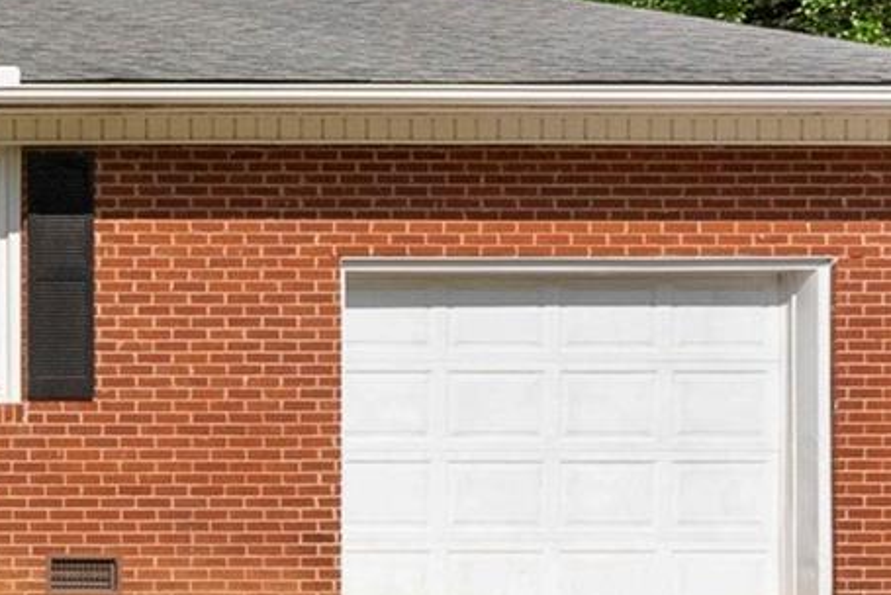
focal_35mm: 63
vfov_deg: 21.6
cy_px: 252
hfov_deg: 20.0
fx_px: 1560
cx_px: -811
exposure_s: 1/4000
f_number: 8
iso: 1600
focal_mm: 14
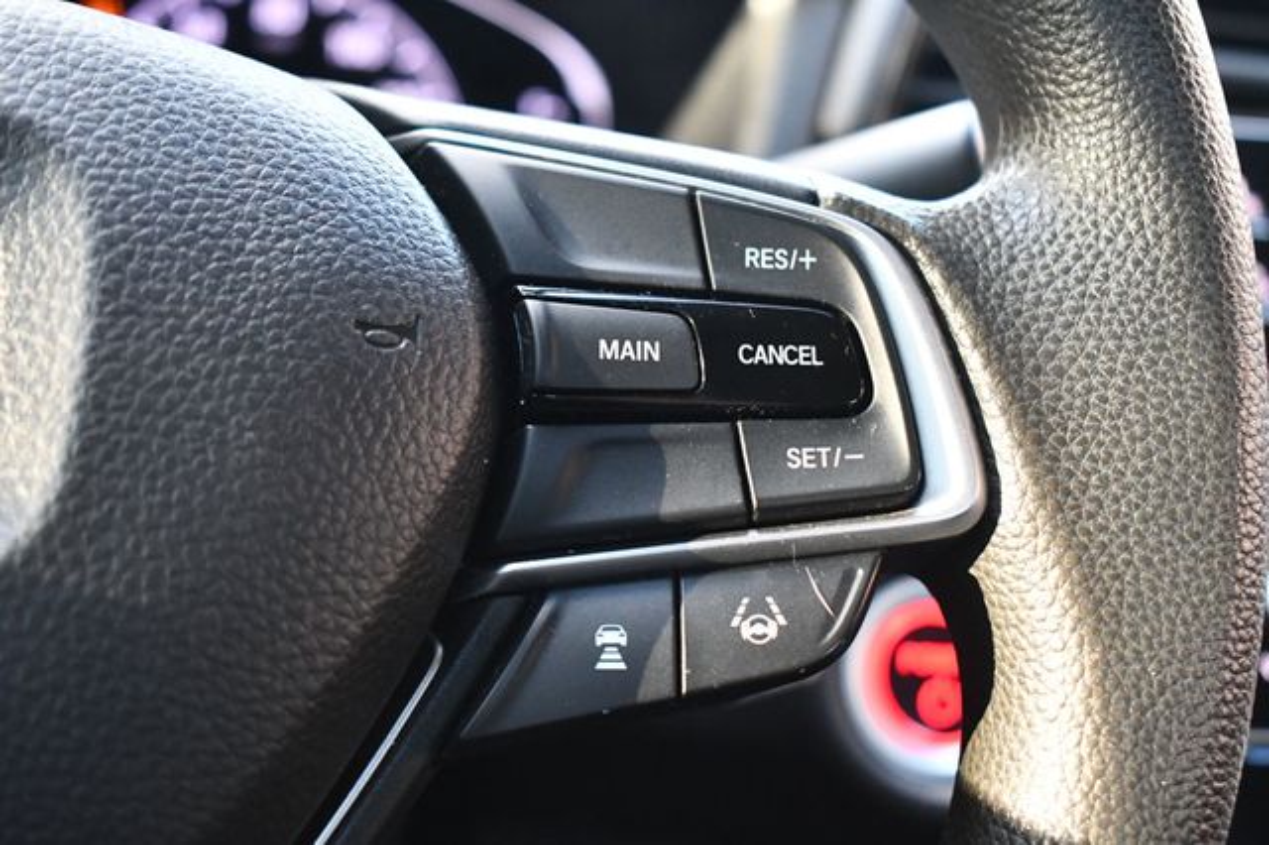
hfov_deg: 33.4
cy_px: 422
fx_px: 2114
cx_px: 634
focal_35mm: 60
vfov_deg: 22.6
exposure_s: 1/80
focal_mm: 40
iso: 3200
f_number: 5
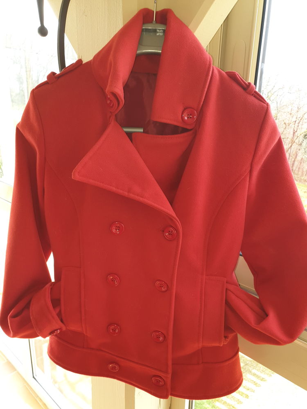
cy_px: 204
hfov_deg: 53.1
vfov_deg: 67.3
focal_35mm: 26
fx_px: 307
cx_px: 154
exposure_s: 1/100
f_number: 2.4
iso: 50
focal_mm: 4.3
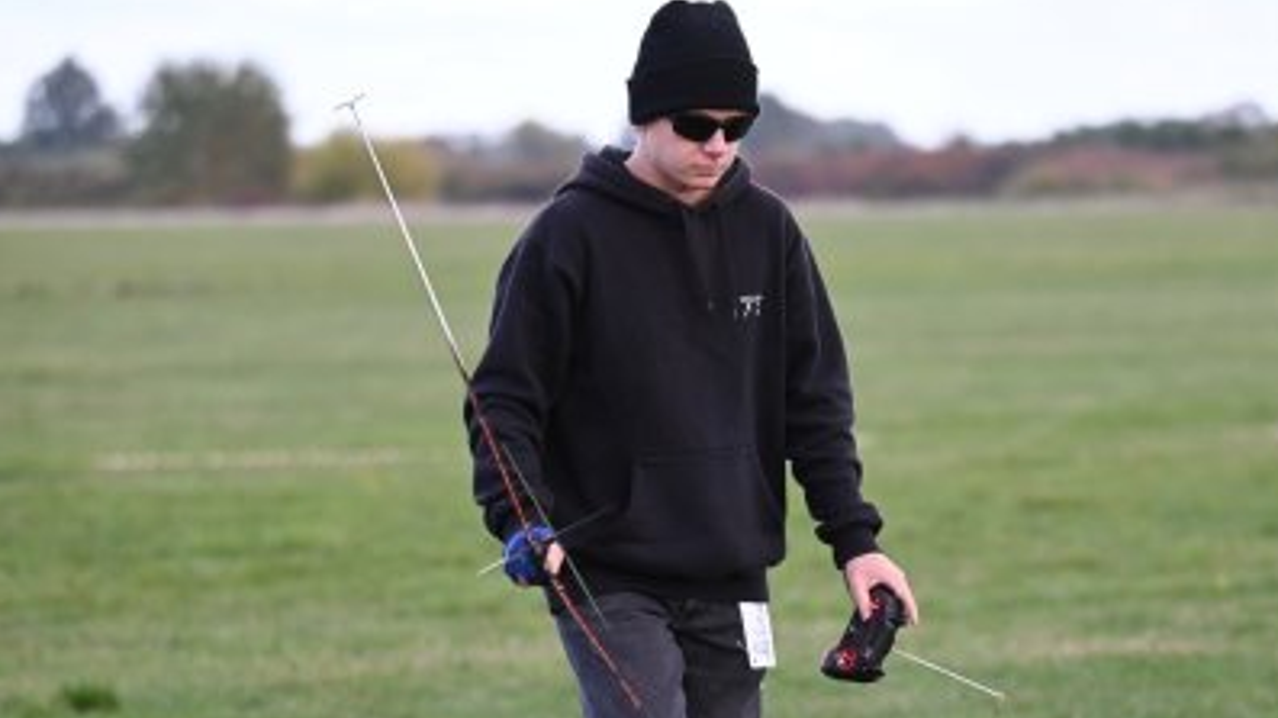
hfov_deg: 7.5
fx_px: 9790
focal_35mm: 289
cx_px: 736
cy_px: 515
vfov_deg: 4.2
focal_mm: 220
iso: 1250
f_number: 5.6
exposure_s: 1/1000
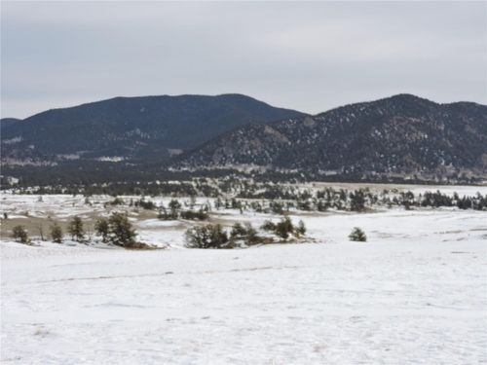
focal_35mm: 85
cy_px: 182
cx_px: 244
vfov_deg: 17.4
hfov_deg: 23.0
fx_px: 1196
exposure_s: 1/800
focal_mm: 15.2
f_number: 4
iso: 100
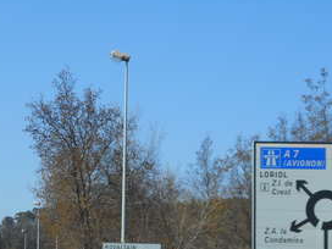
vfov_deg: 14.9
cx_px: 76
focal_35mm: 97
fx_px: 930
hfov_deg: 20.1
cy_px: 269
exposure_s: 1/500
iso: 80
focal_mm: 7.9
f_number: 4.7
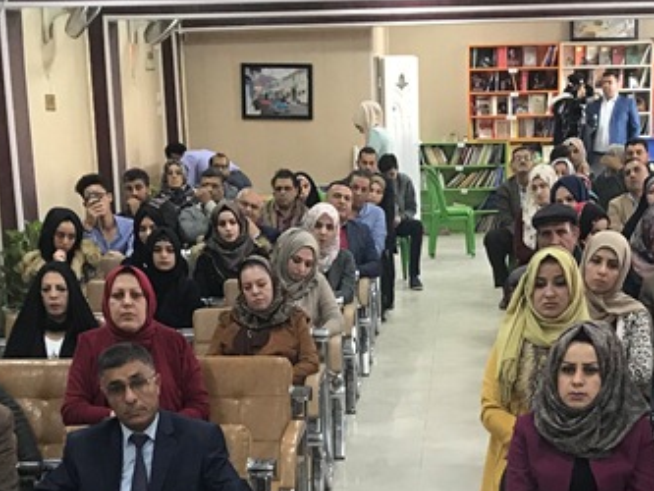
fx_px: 1625
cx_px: 412
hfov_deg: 22.7
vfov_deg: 16.4
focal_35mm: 86
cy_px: 611
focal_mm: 3.99
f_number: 1.8
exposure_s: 1/17
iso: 40
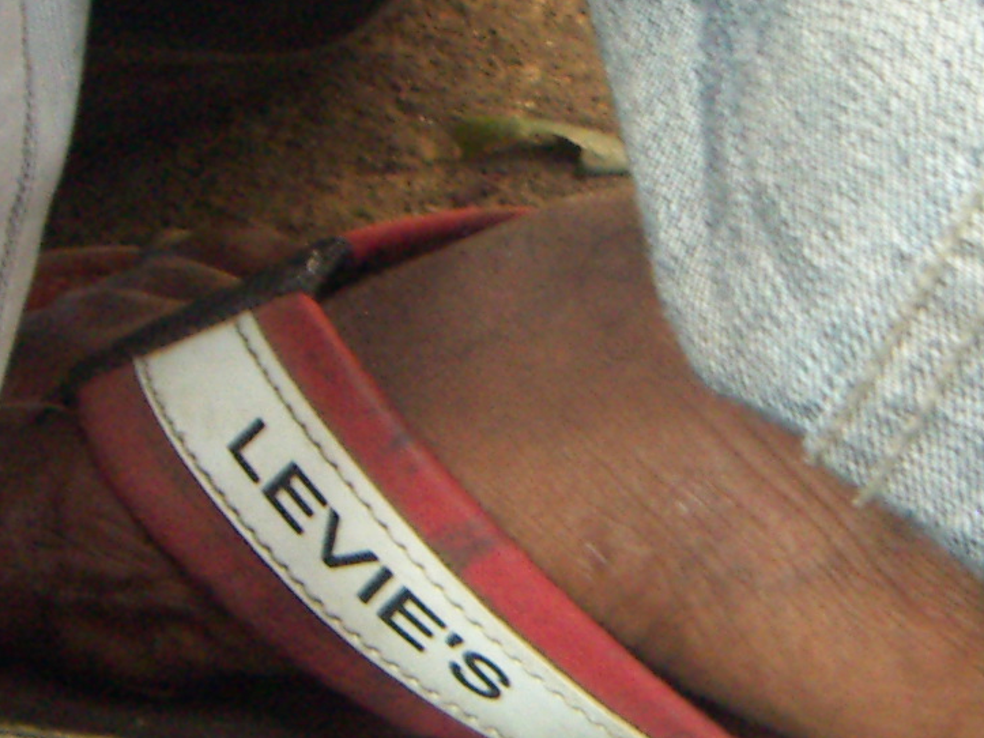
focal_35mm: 102
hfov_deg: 19.2
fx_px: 2899
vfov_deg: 14.5
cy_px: 539
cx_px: 705
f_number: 2.8
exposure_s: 1/50
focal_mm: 4.7
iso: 160
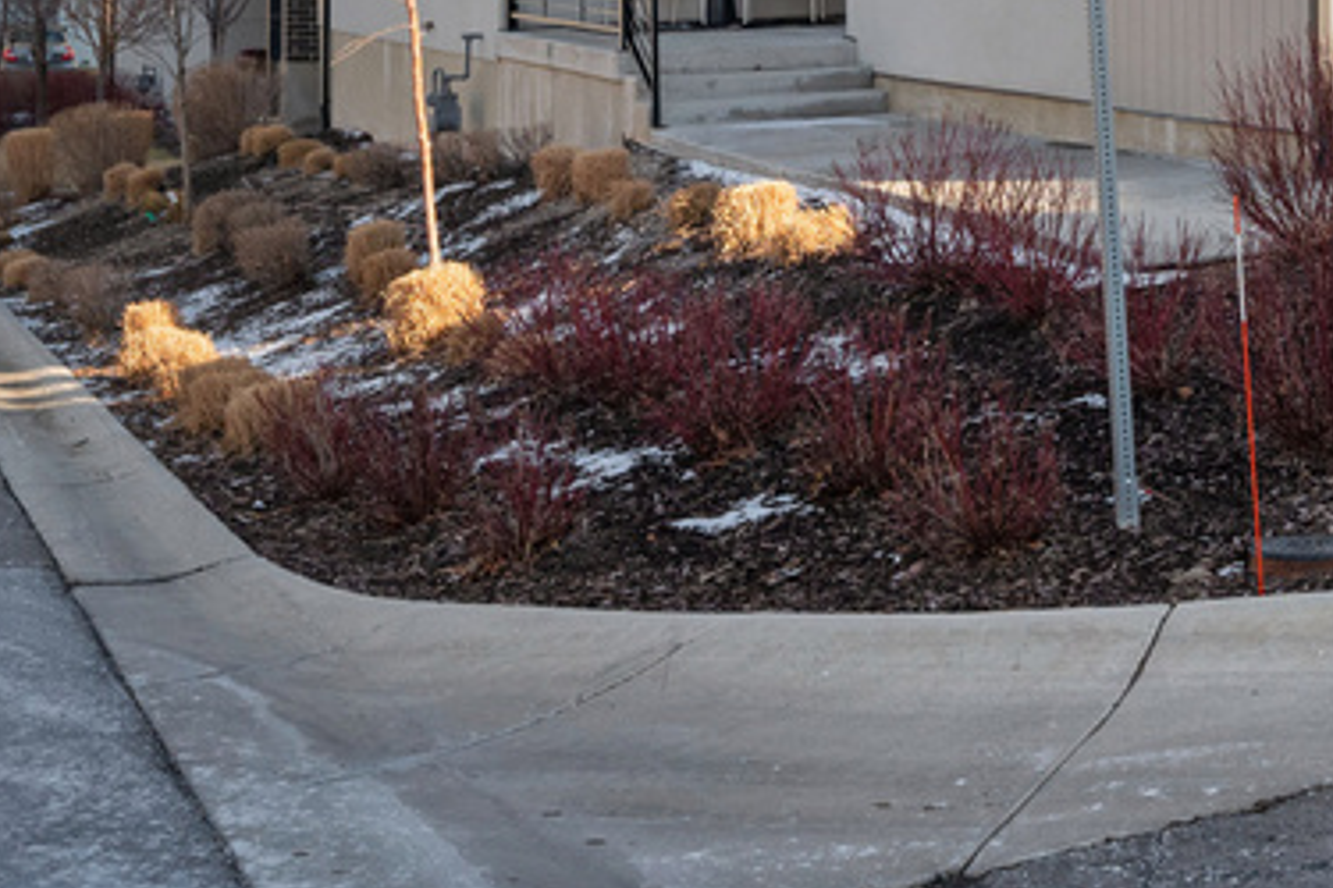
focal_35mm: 82
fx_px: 3036
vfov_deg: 15.7
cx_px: 1173
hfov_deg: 24.1
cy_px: -302
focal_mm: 30
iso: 800
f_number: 8
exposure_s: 1/200
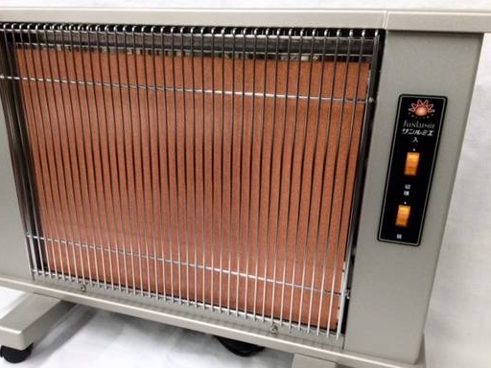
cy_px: 215
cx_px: 207
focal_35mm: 34
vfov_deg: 41.7
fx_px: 482
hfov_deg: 53.7
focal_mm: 4.15
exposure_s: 1/30
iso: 50
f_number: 2.2
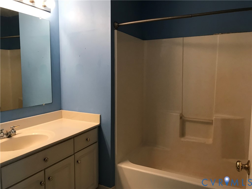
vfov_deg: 49.7
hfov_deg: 63.4
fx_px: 204
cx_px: 126
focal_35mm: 28
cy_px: 94
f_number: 1.8
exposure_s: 1/20
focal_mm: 3.99
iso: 40
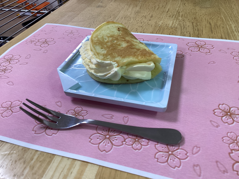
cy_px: 90
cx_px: 120
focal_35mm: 31
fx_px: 214
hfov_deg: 58.4
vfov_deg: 45.4
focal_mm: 3.3
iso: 50
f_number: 2.4
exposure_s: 1/50
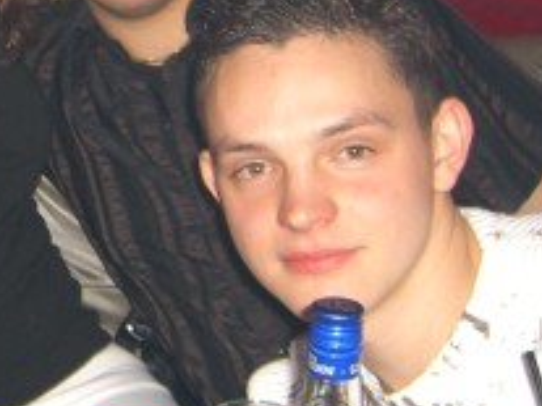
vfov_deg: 13.3
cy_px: 24
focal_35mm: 110
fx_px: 1721
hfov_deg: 17.2
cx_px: -89
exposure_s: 1/60
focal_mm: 7.9
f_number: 2.8
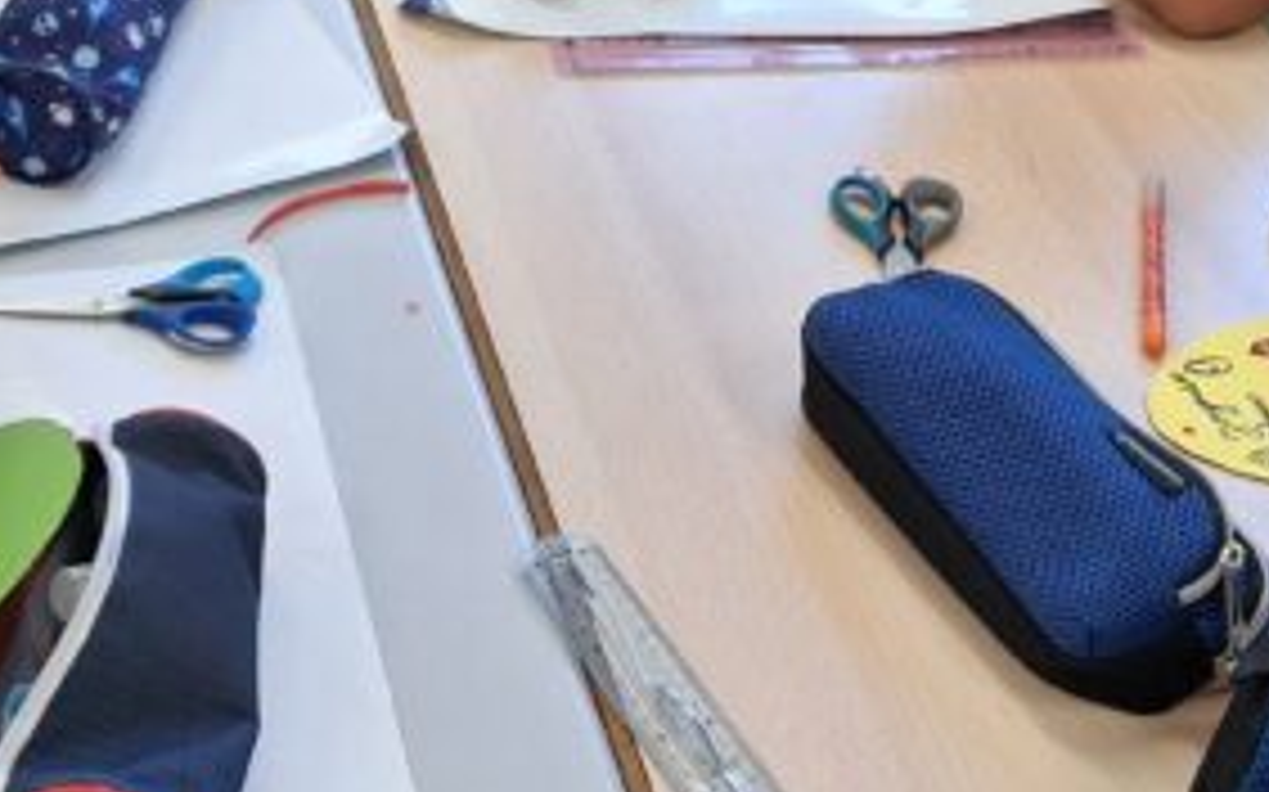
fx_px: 2593
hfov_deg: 27.2
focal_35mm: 75
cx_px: 356
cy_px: -27
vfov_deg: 16.9
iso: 160
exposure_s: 1/100
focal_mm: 3.98
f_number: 1.8
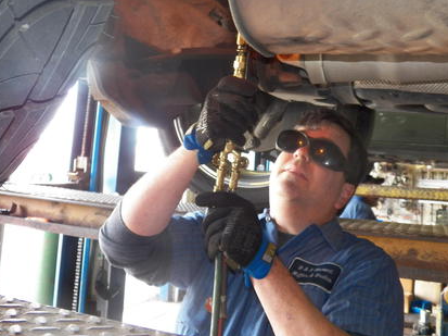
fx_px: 543
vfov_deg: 33.6
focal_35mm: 42
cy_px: 86
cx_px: 207
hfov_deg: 44.8
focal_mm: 4.9
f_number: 2.8
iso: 125
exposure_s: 1/30
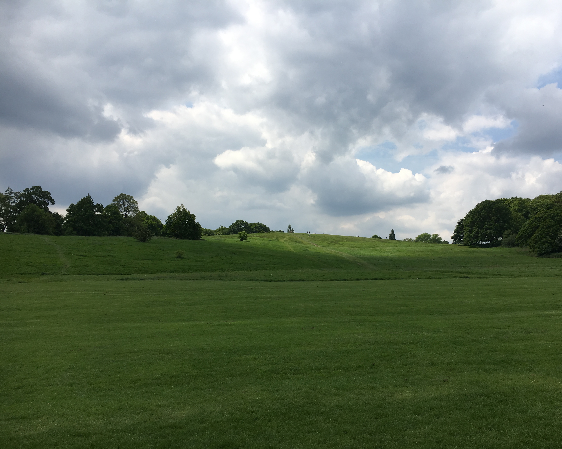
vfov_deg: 47.1
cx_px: 305
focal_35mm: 31
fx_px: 516
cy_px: 230
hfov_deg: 57.1
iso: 25
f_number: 2.2
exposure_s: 1/1789
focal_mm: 4.15
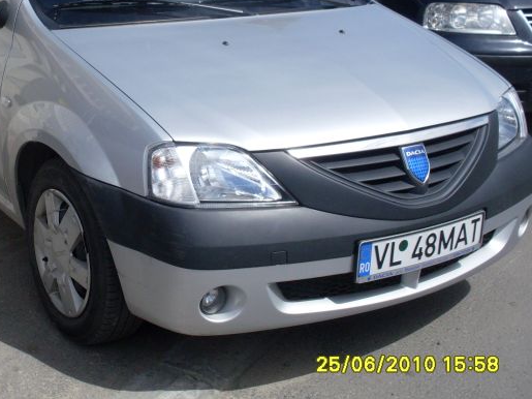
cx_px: 135
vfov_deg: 24.6
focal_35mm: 59
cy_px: 115
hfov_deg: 32.1
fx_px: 907
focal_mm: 6.3
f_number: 8.4
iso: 80
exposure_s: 1/250
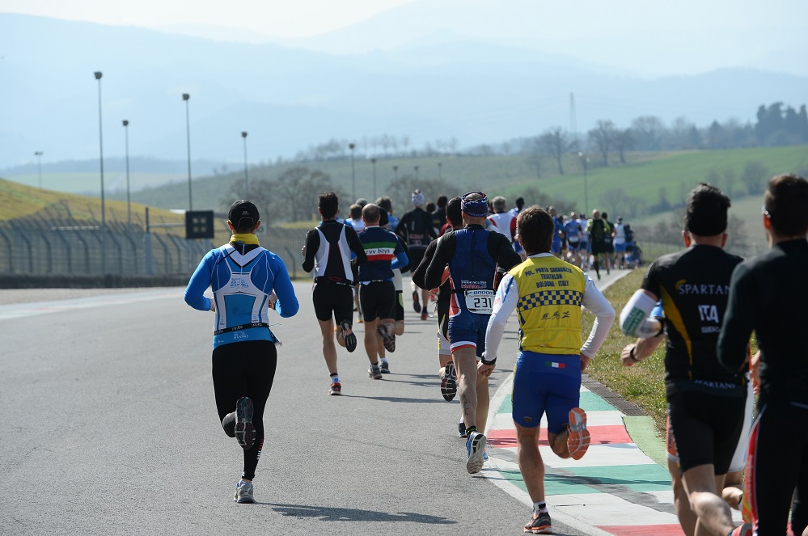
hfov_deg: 11.4
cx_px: 404
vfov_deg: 7.6
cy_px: 268
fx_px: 4034
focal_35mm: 180
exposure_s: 1/1600
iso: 400
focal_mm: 180
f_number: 5.6
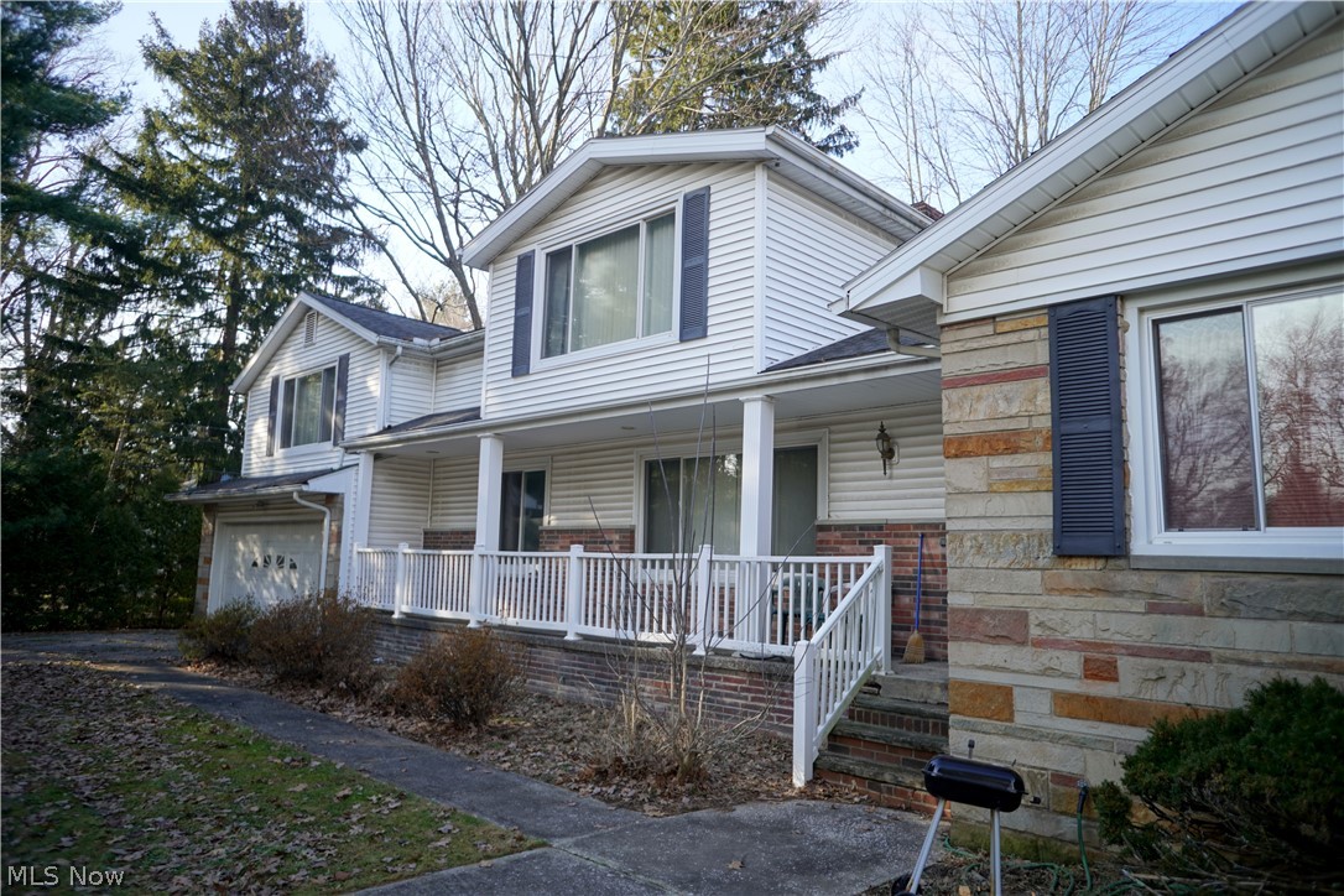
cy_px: 448
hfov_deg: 73.7
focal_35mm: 24
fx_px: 896
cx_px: 672
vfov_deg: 53.1
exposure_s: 1/160
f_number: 3.5
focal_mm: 16
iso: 100
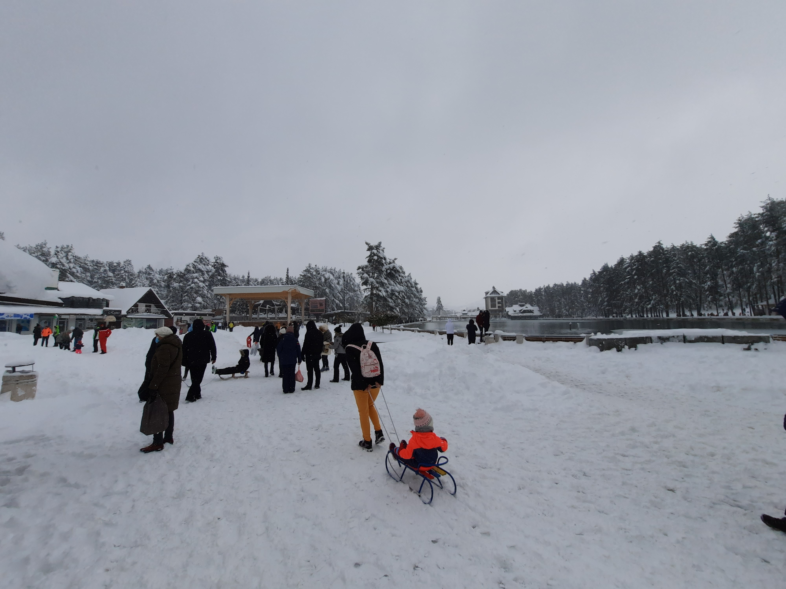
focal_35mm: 13
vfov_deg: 89.9
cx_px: 393
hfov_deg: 106.2
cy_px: 294
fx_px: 295
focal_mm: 1.74
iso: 40
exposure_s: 1/1258
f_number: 2.2
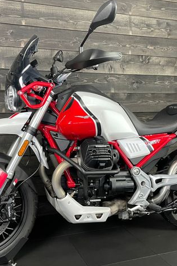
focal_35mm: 37
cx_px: 71
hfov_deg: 35.8
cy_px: 134
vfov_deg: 51.9
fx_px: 273
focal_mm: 4.2
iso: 400
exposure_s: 1/50
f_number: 1.6
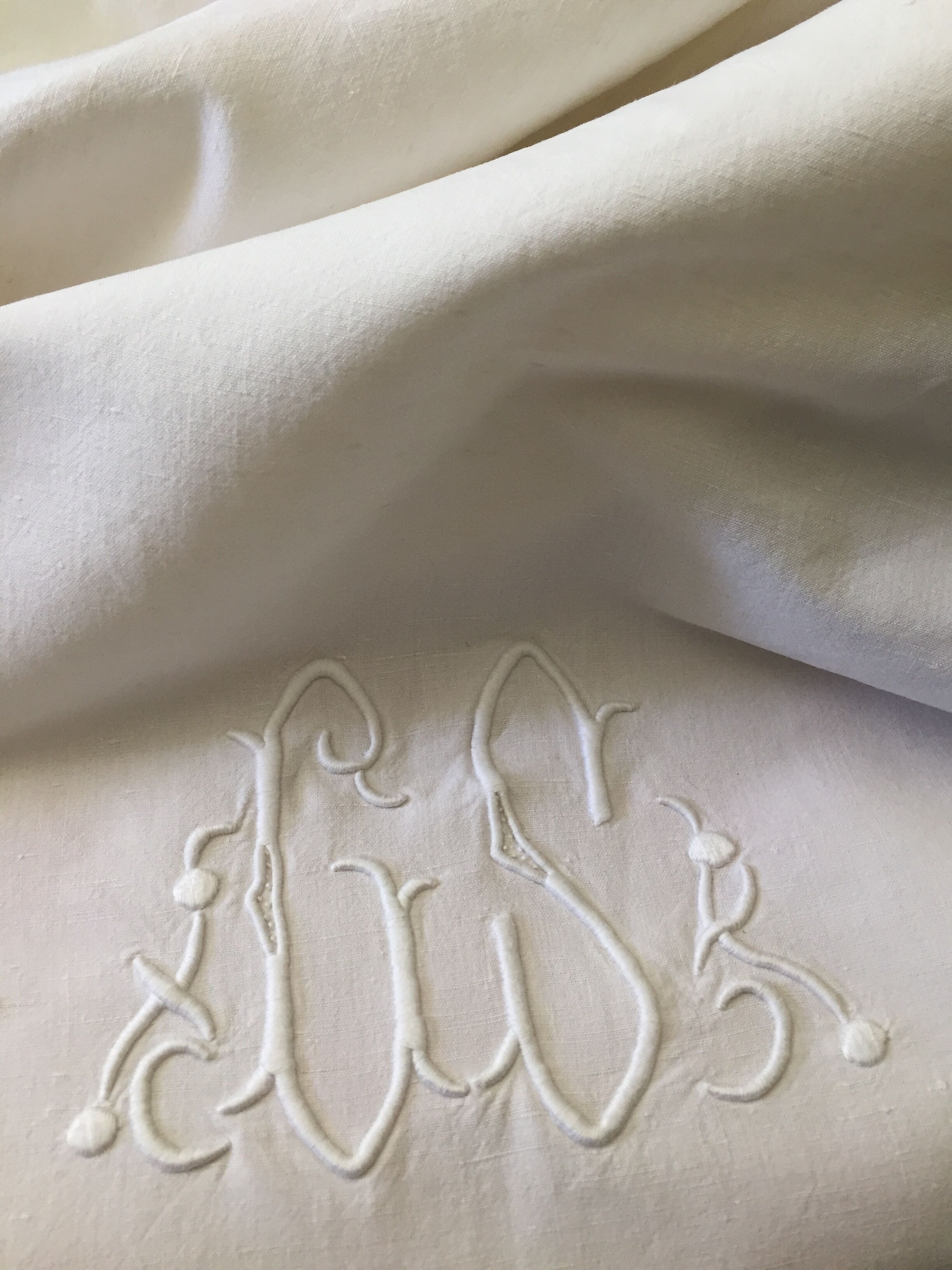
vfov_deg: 61.7
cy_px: 635
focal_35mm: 29
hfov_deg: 48.2
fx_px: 1063
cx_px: 476
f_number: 2.2
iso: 64
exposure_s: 1/33
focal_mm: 4.15
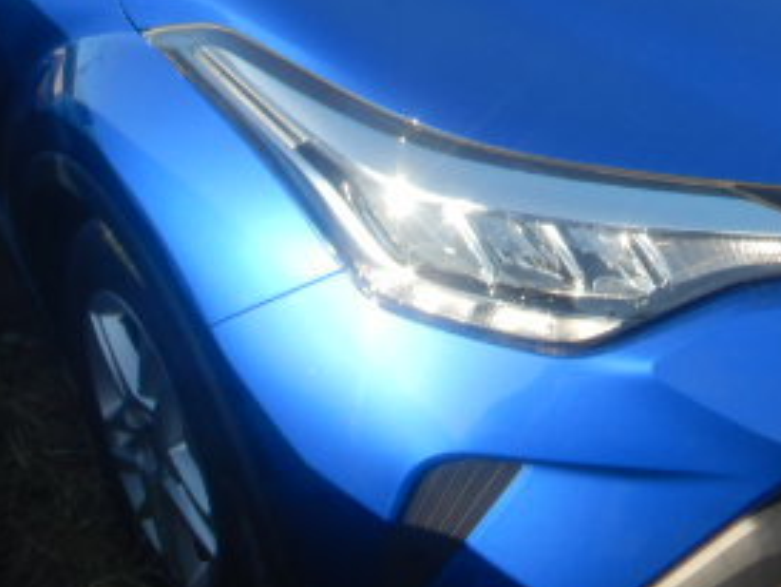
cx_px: 487
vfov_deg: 25.8
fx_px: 1265
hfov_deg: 34.1
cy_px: 151
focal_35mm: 56
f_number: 2.8
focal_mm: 4.3
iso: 125
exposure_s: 1/250
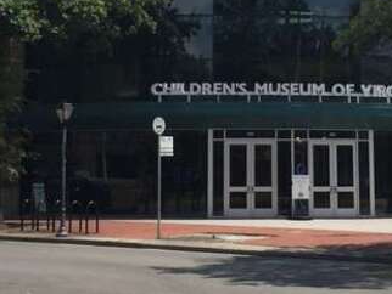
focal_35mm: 72
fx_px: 816
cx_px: 233
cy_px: 40
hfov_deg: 27.0
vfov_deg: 20.1
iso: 32
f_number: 2.2
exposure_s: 1/2475
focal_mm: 4.15
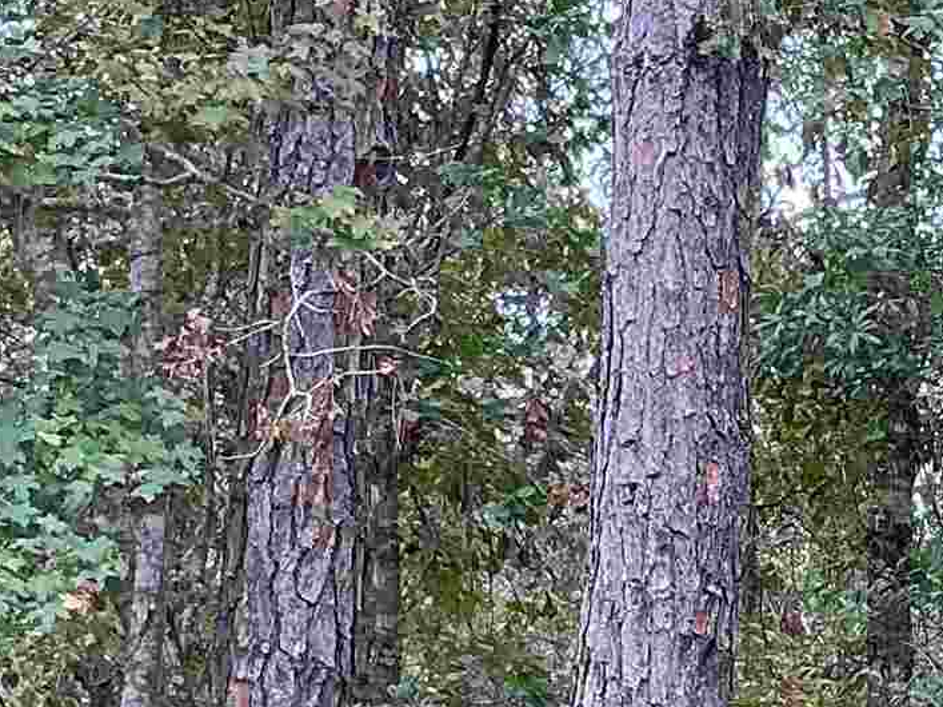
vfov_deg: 11.2
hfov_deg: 14.5
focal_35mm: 126
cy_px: 1125
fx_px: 3432
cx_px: 1465
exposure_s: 1/120
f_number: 1.8
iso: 50
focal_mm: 3
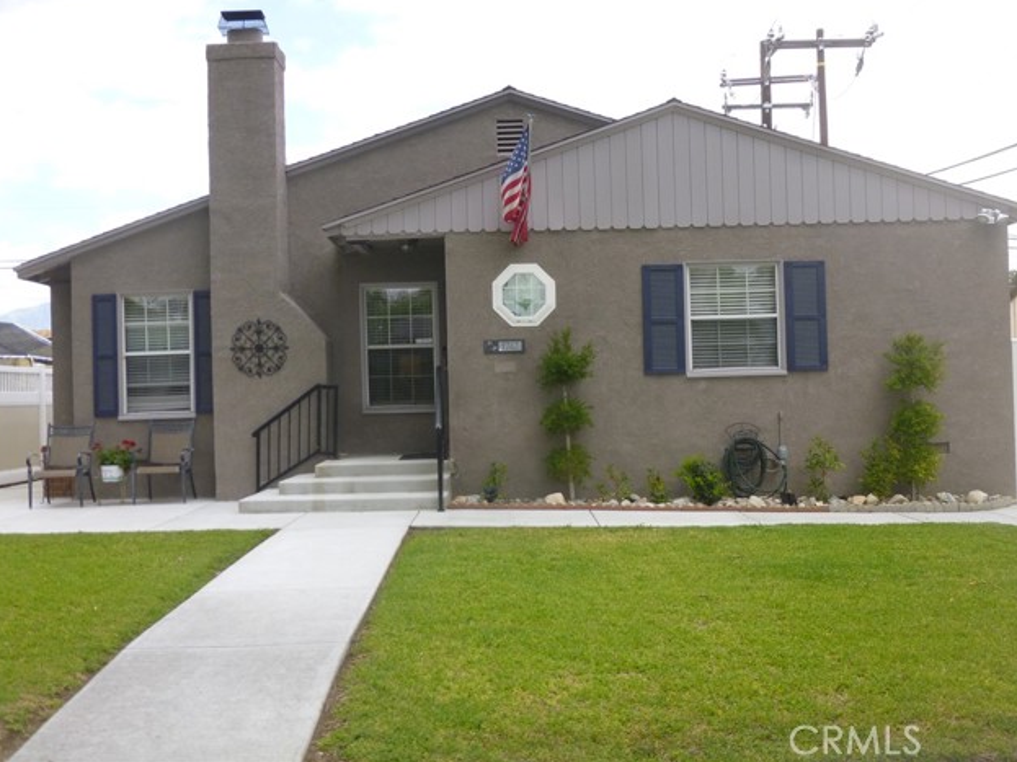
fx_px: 1087
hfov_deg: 50.1
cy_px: 372
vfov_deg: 38.7
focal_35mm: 37
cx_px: 508
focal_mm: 6.5
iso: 100
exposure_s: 1/400
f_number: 3.6
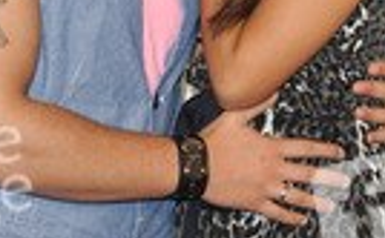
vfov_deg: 5.5
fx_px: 2491
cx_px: 198
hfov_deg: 8.8
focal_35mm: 238
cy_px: 52
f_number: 6.3
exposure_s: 1/160
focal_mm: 78
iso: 800
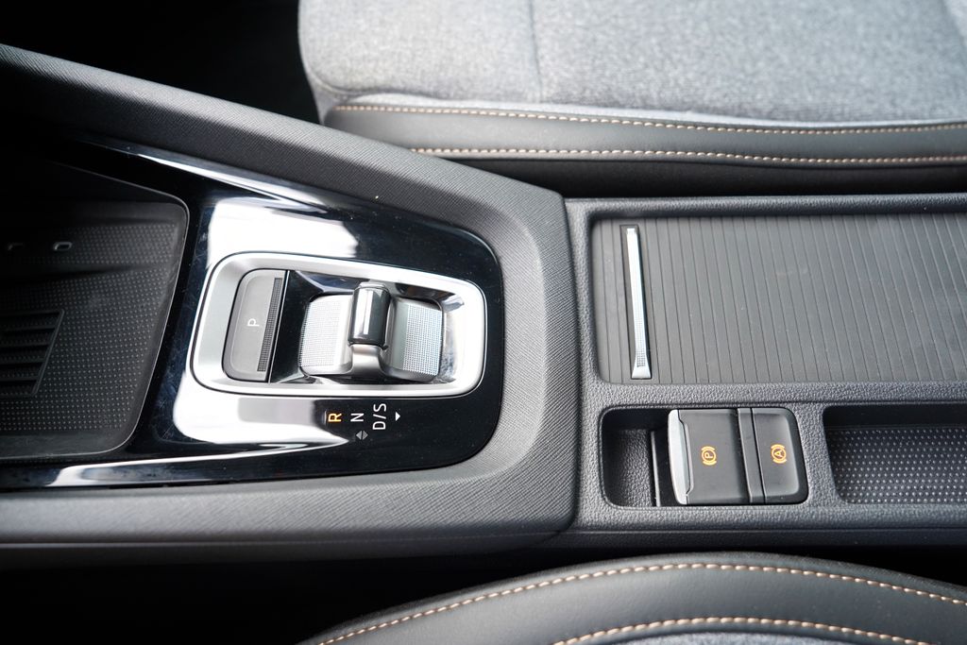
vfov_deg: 53.1
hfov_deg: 73.7
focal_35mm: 24
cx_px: 484
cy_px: 322
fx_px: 645
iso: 320
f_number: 4
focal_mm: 24
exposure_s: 1/60
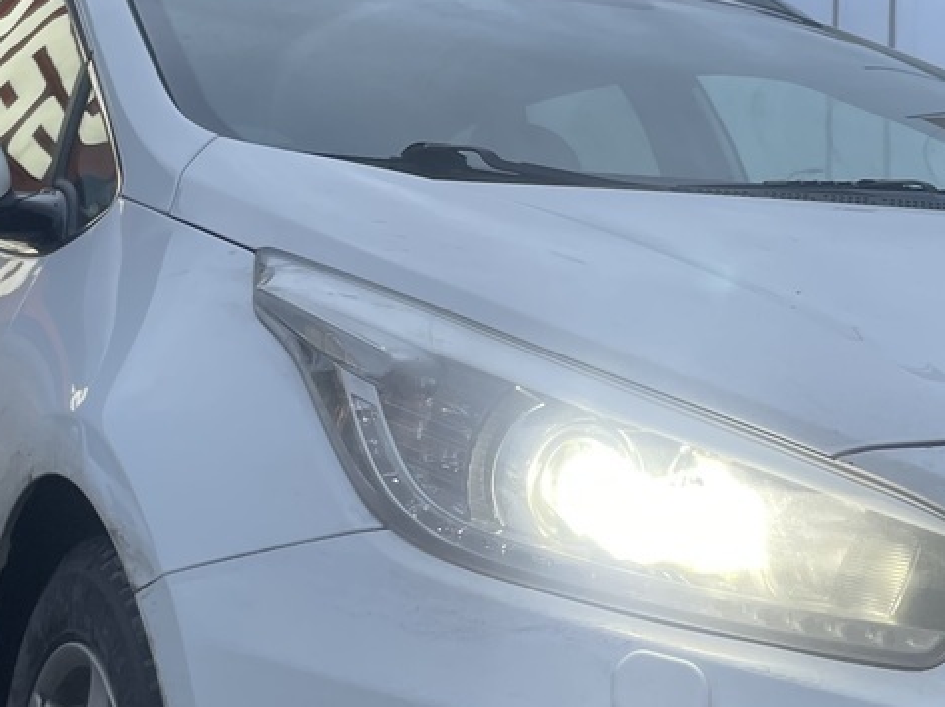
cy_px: 400
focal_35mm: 79
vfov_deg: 18.6
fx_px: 2156
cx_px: 642
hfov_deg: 24.6
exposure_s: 1/147
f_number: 1.6
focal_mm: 4.2
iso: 50
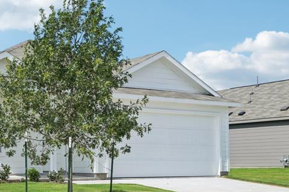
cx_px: 56
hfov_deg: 30.2
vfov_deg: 20.8
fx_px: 522
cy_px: 131
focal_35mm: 65
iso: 400
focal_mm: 30
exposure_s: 1/2000
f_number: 8
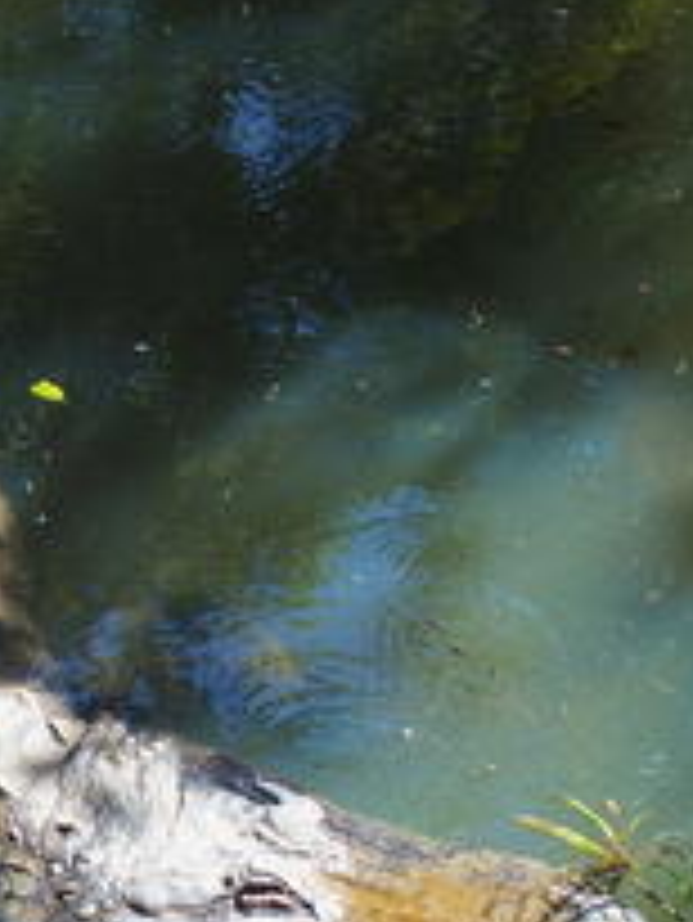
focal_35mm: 125
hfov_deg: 11.7
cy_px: 409
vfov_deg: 15.8
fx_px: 3333
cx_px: -40
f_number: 3.5
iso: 100
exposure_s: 1/200
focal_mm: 12
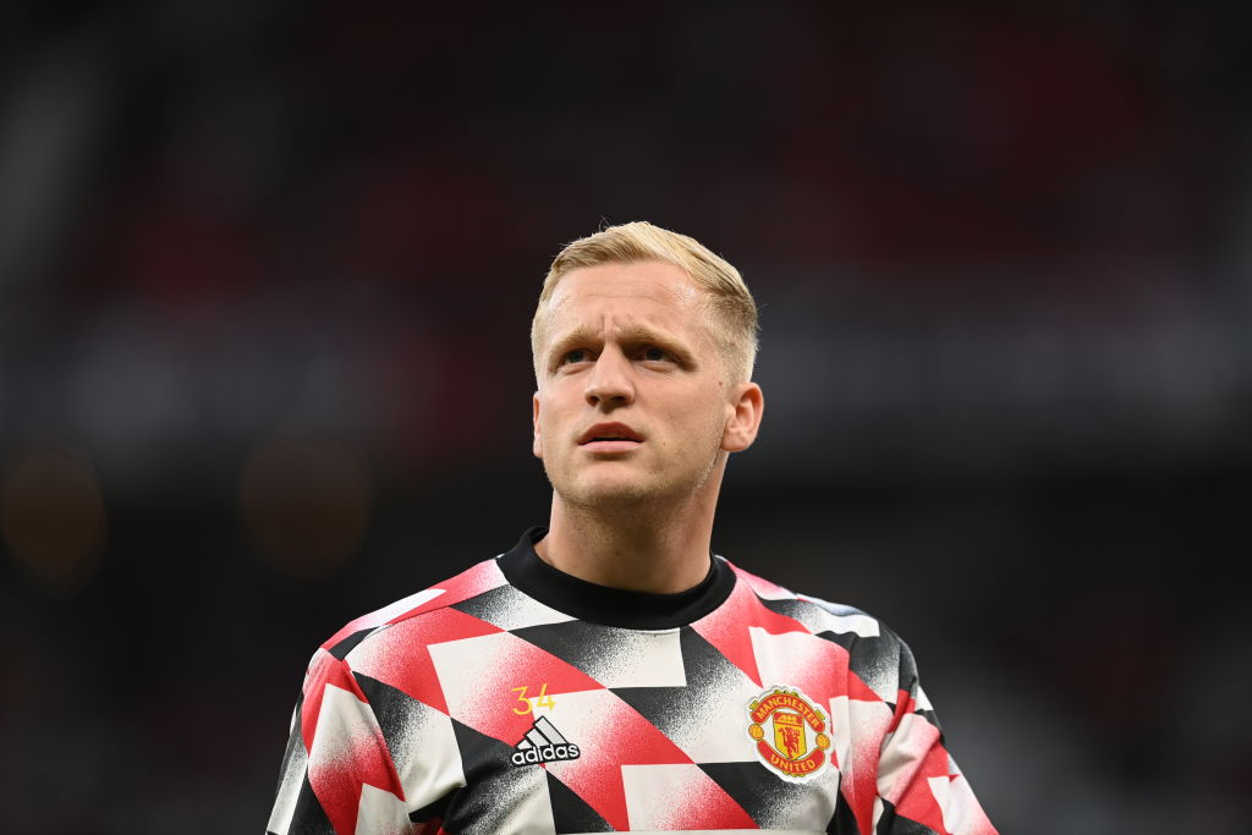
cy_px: 418
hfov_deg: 5.2
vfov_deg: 3.4
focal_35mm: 400
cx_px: 626
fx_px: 13912
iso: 1250
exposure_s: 1/1600
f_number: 3.2
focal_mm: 400
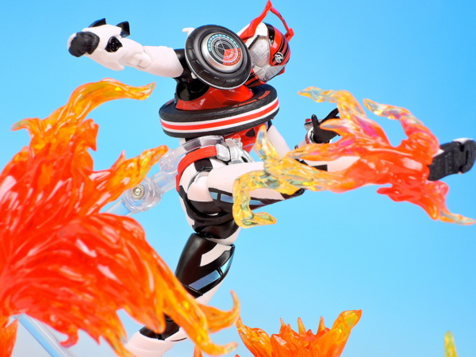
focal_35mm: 95
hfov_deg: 20.7
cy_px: 178
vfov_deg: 15.6
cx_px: 238
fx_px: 1306
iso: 80
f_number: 5.6
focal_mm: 20.2
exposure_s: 1/2.5
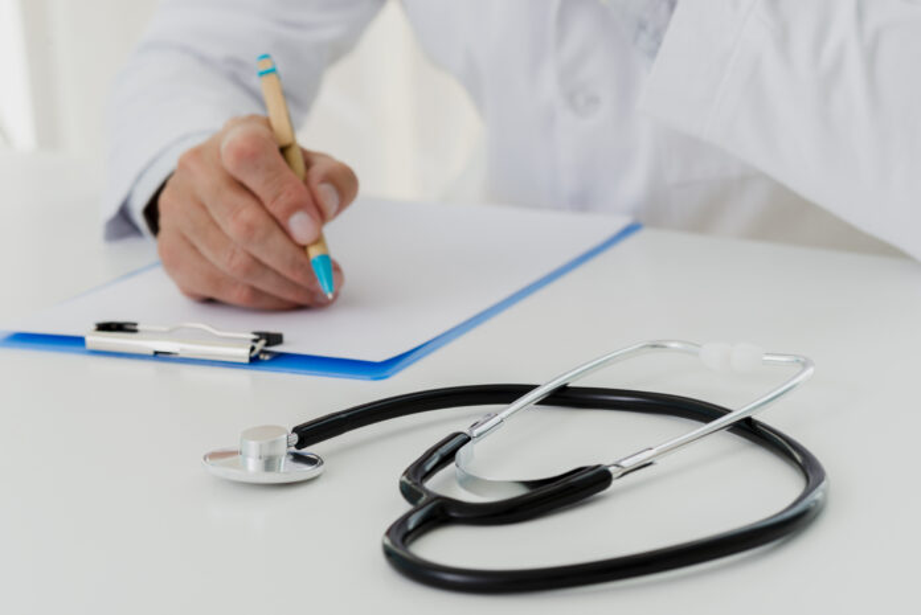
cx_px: 460
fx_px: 2176
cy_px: 308
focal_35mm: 85
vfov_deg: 16.1
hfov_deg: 23.9
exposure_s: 1/160
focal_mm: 85
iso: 160
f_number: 7.1
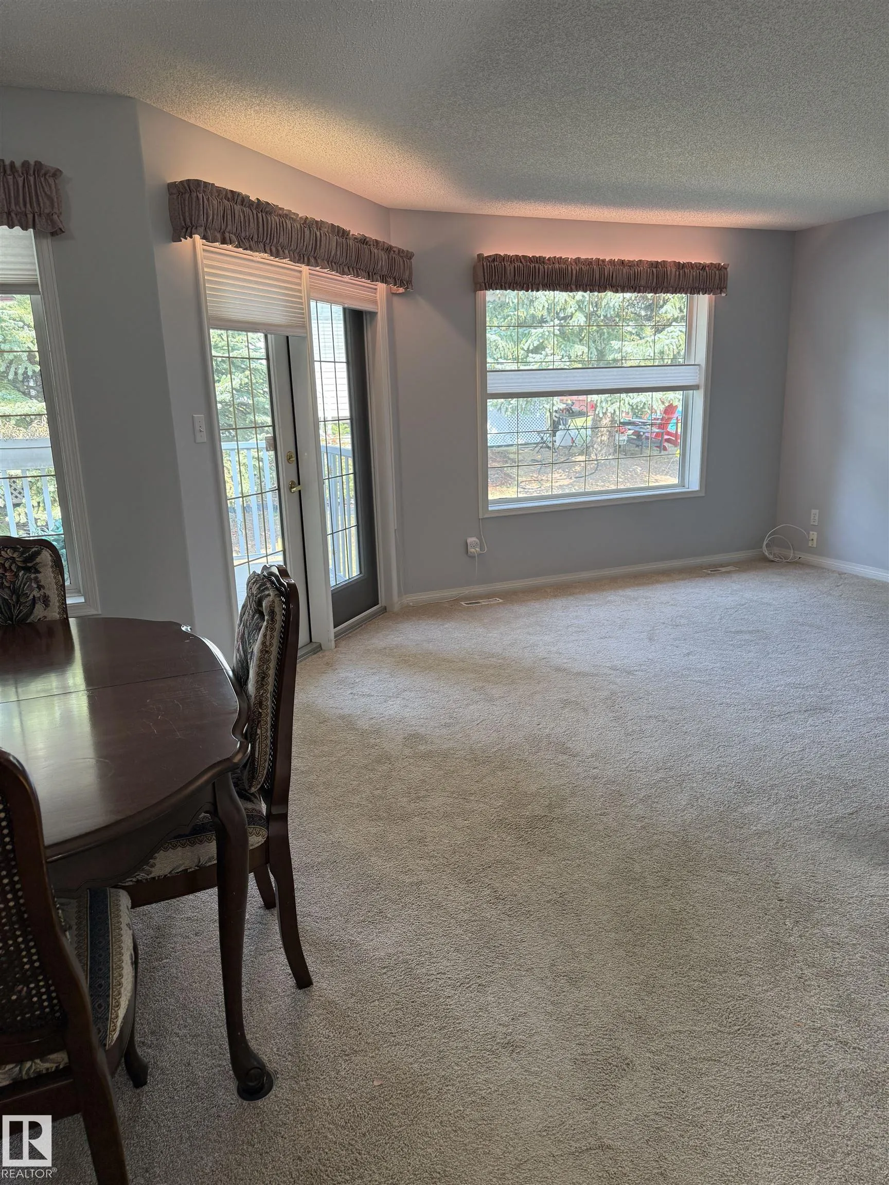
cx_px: 444
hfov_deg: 56.8
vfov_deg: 71.6
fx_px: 822
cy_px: 592
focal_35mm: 24
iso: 125
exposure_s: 1/129
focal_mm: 6.76
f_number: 1.78
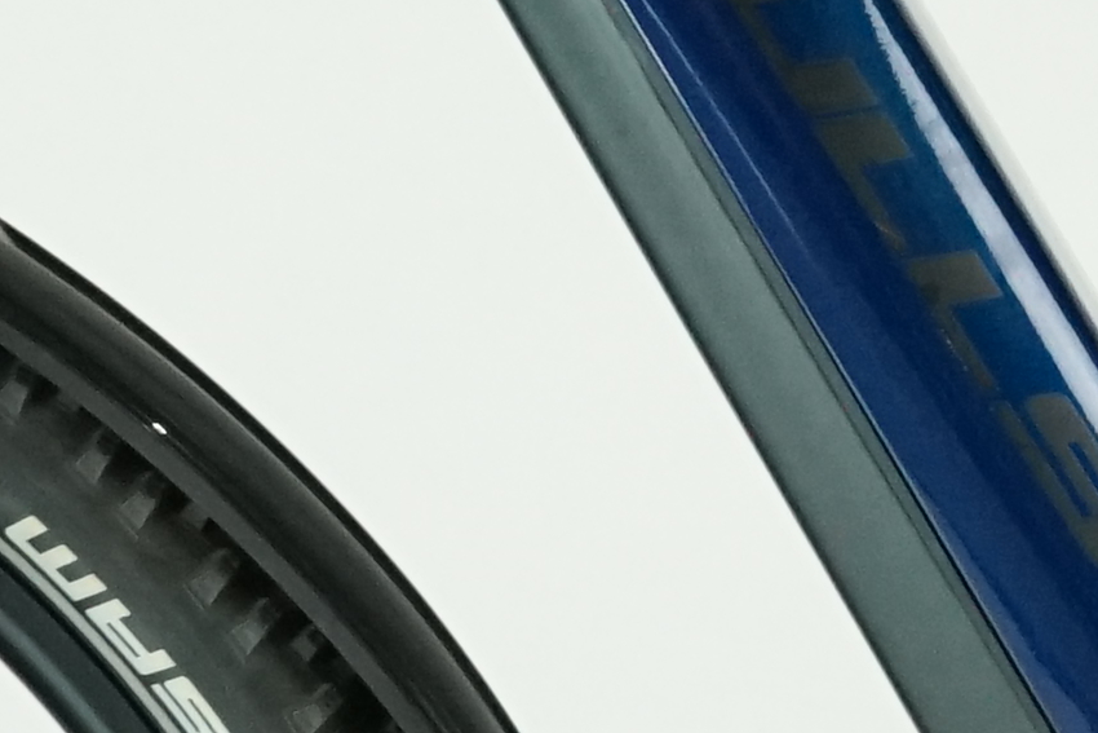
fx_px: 10768
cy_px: 472
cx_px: 1522
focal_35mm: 353
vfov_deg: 3.9
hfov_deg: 5.8
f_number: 7.1
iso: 2500
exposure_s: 1/200
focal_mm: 50
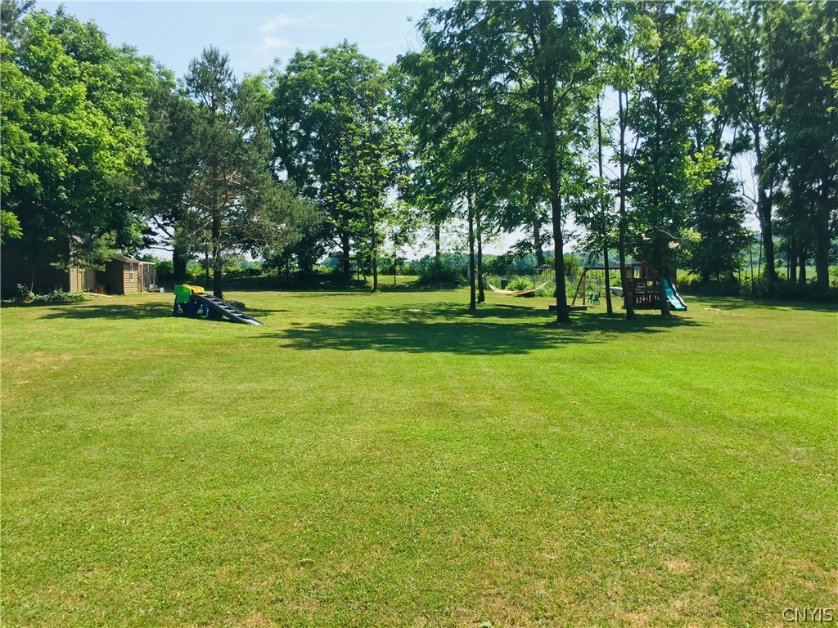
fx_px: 702
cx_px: 419
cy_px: 314
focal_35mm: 29
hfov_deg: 61.7
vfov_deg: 48.2
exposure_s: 1/1319
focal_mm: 4.15
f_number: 2.2
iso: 32
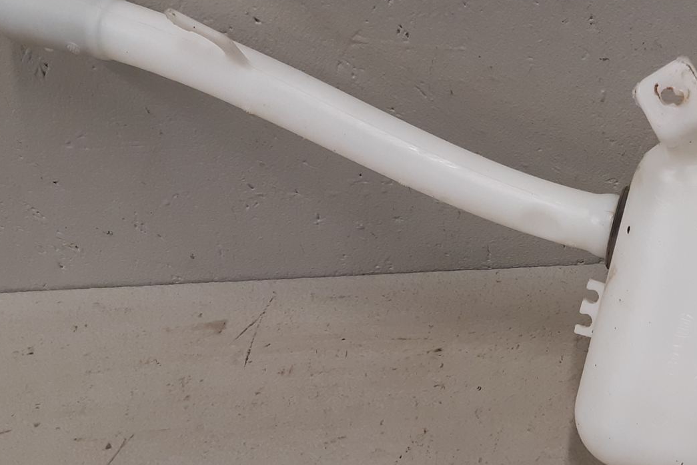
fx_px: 1026
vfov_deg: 25.5
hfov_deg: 35.4
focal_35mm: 53
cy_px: 290
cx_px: 620
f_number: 1.7
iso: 80
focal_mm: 3.93
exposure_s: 1/50
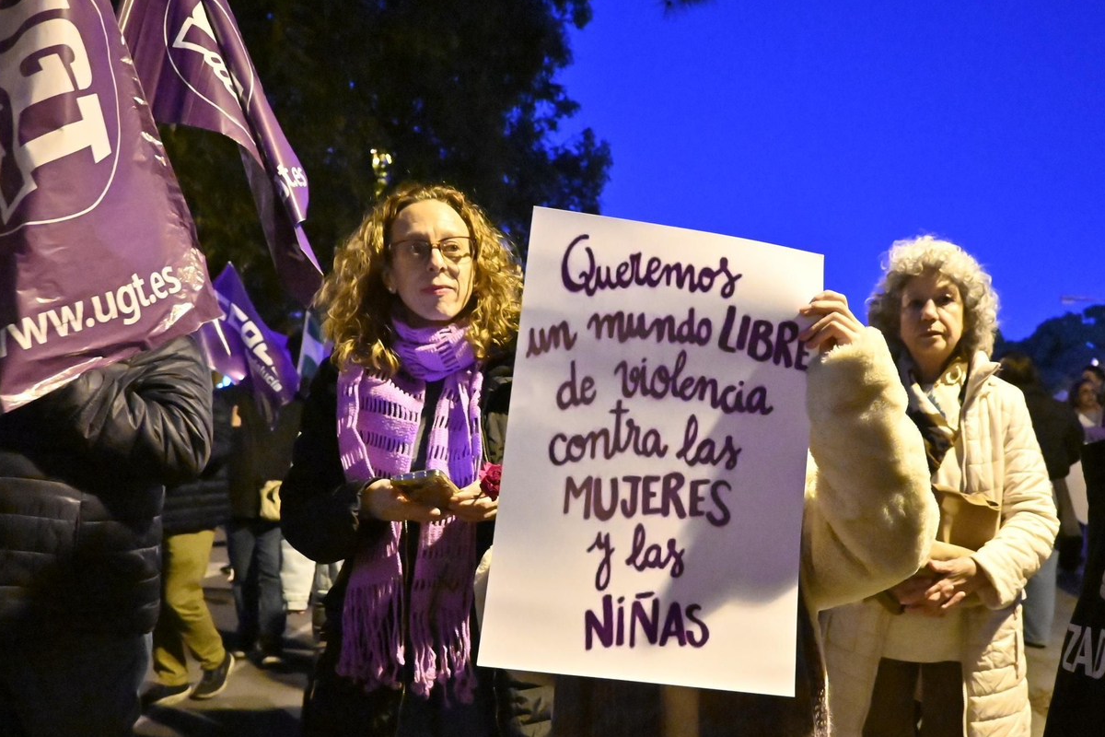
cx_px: 624
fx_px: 982
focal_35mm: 32
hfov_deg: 58.5
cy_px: 480
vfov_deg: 40.7
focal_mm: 16
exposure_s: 1/160
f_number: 3.5
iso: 8000
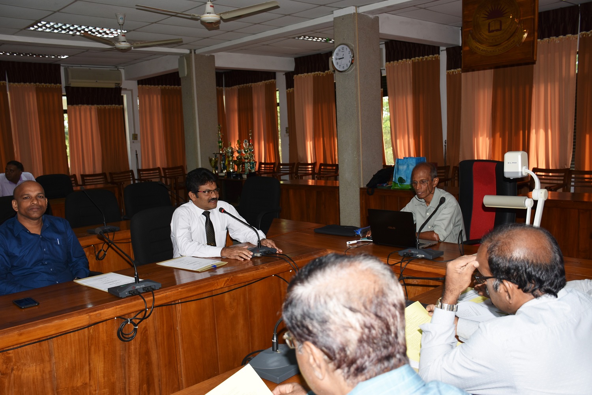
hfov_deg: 57.2
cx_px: 296
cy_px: 198
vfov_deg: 40.0
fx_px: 543
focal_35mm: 33
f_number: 3.5
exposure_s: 1/60
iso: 100
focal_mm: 22
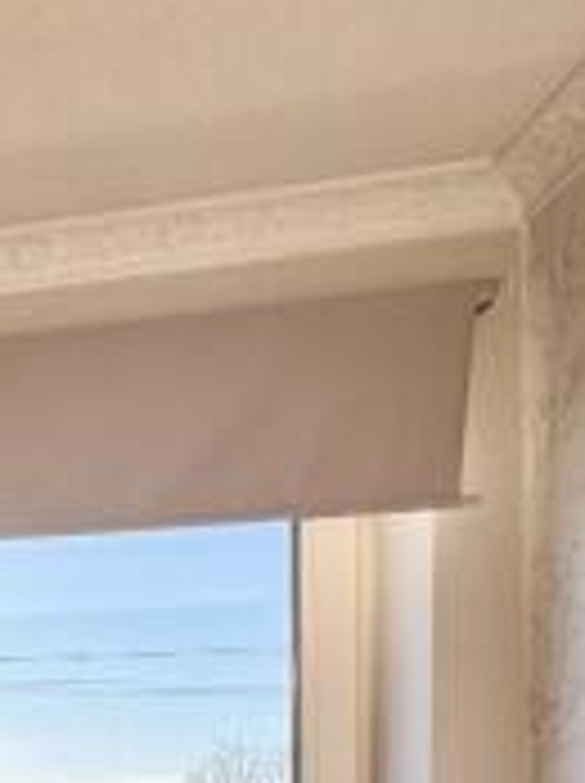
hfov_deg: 21.8
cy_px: 871
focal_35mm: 47
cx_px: -421
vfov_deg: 34.6
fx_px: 1062
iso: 40
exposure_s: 1/191
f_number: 2.2
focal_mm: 2.22
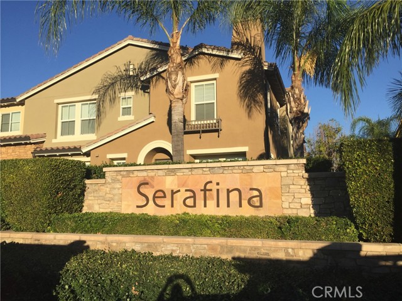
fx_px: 337
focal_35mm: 29
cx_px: 201
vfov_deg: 48.2
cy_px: 150
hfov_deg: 61.7
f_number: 2.2
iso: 32
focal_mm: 4.15
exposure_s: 1/2198
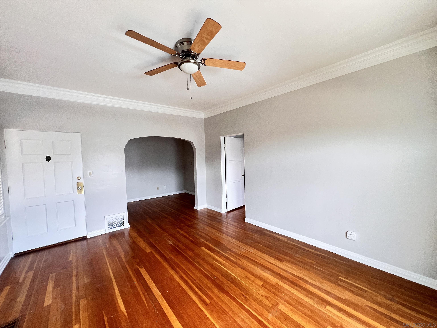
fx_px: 164
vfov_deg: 89.9
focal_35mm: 13
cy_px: 164
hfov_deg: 106.2
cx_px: 218
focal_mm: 1.57
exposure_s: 1/83
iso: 250
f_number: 1.8
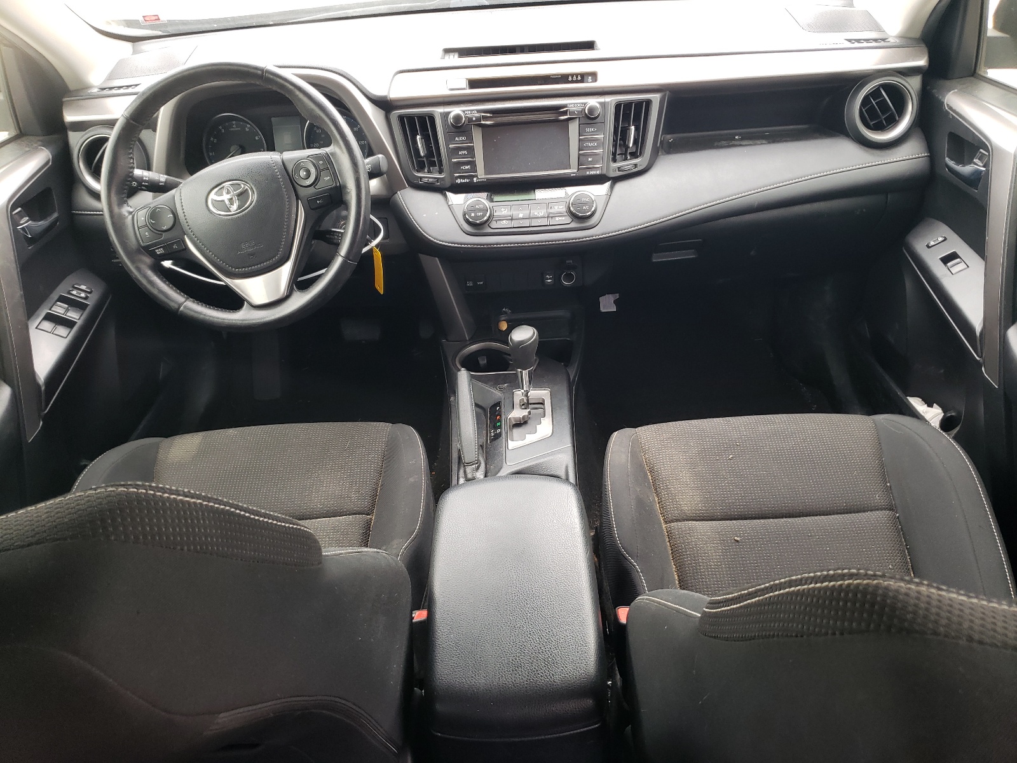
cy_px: 382
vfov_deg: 53.1
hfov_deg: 67.3
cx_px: 508
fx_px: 764
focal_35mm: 26
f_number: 1.5
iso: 62
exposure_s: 1/100
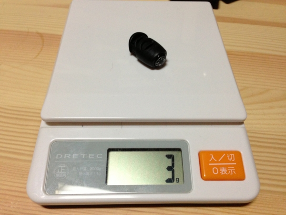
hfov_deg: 55.4
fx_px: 273
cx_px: 143
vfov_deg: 42.9
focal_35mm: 33
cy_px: 108
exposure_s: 1/20
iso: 200
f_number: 2.4
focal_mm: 4.13
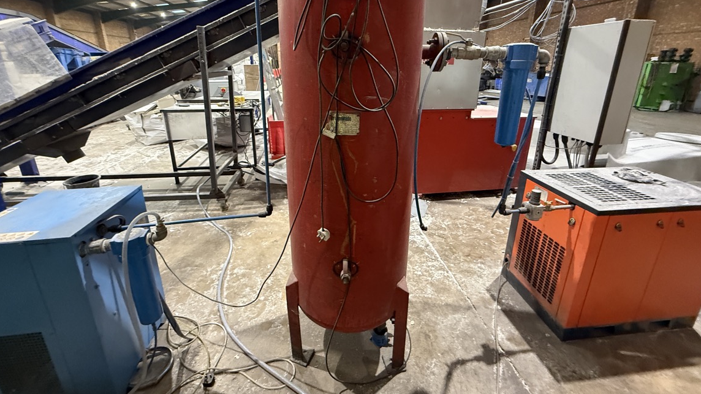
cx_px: 351
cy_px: 150
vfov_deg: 66.1
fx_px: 297
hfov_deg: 99.4
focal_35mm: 16
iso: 640
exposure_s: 1/50
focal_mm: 2.22
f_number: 2.2
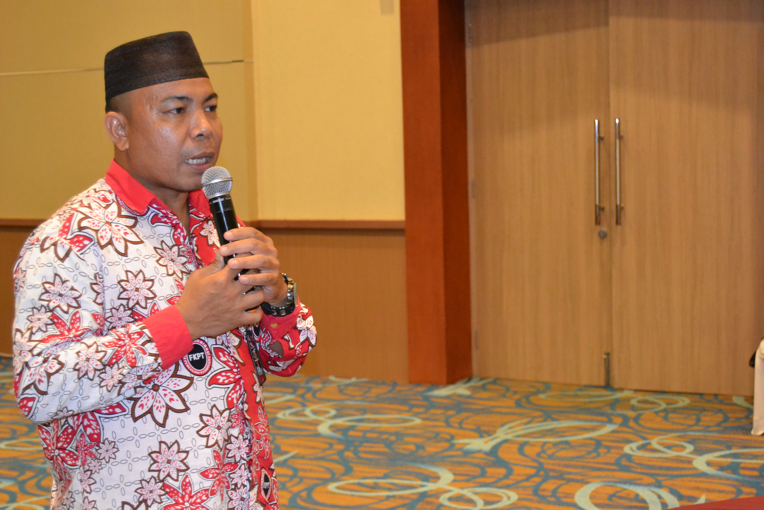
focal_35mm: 63
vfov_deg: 21.6
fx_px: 1337
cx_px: 382
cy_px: 255
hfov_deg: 31.9
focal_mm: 42
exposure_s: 1/60
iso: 3200
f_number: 5
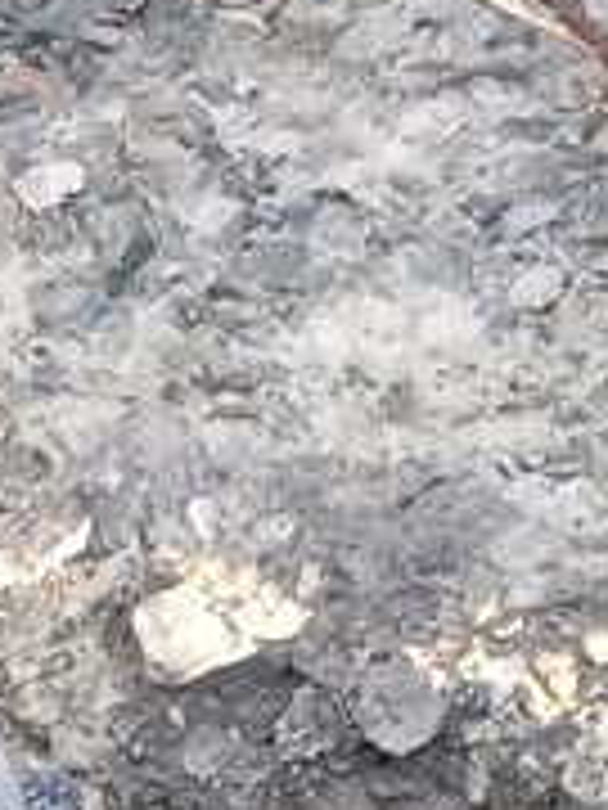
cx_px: -518
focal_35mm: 207
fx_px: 4848
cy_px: 1912
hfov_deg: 7.0
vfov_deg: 8.7
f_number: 1.8
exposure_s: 1/100
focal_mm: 4.27
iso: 194
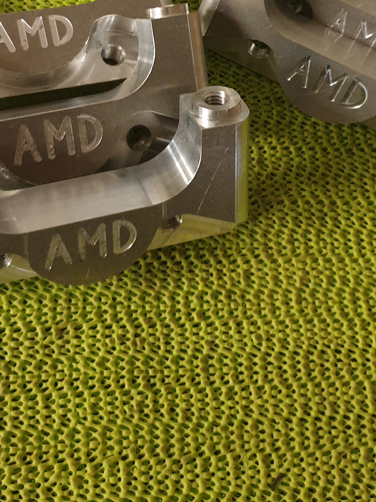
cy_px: 13
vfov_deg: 30.2
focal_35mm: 60
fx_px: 869
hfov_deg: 24.4
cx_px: 190
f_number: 1.5
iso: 250
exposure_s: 1/13
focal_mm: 4.3
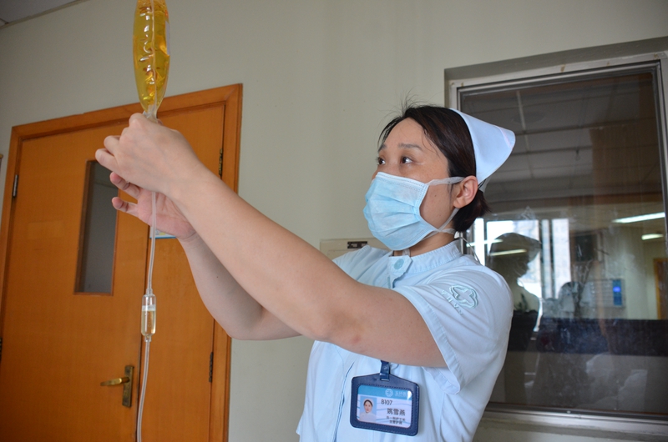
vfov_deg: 47.7
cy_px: 221
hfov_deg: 67.5
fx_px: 500
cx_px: 334
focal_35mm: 27
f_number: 4
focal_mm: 18
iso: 640
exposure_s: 1/60
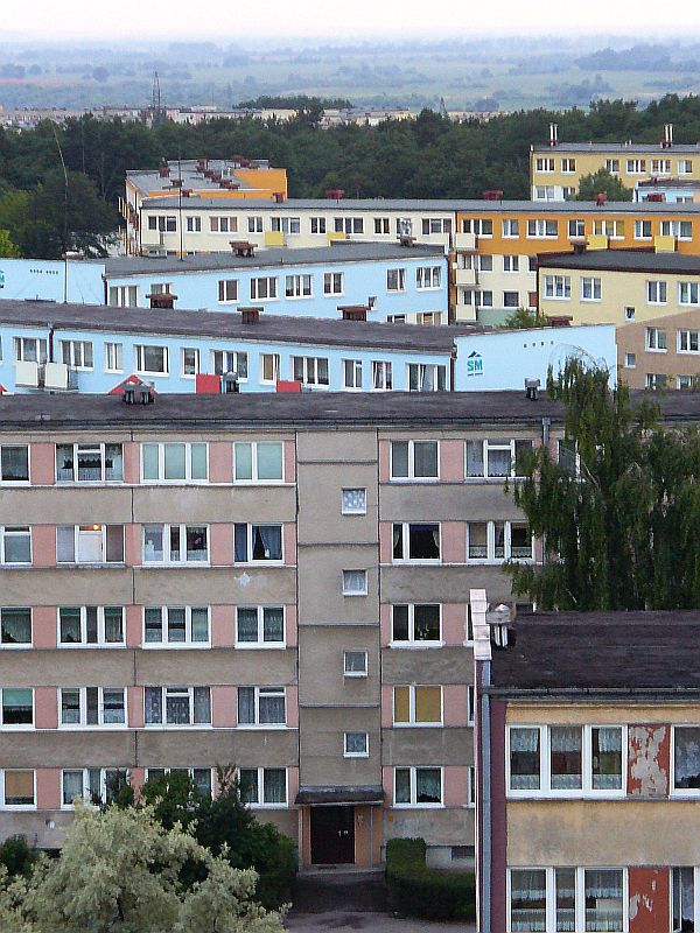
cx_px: 350
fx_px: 4638
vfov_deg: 11.5
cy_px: 466
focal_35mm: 172
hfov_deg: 8.6
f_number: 3.8
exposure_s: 1/20
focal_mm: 22.7
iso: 200
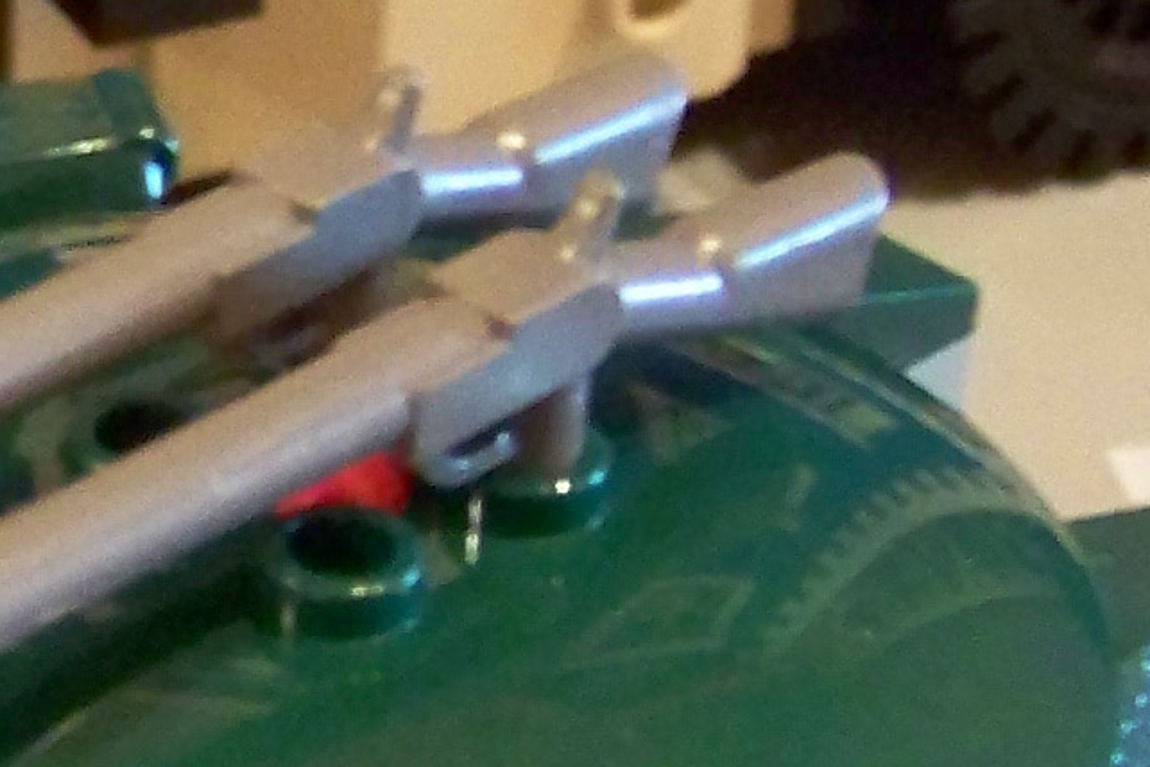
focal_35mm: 189
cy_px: 326
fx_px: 6037
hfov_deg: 10.6
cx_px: -423
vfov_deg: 7.3
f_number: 2.8
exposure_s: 1/5
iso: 400
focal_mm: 6.3
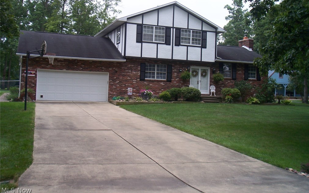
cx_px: 157
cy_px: 78
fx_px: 354
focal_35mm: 42
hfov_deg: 47.2
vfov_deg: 30.5
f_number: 3.9
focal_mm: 6.4
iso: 64
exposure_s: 1/125
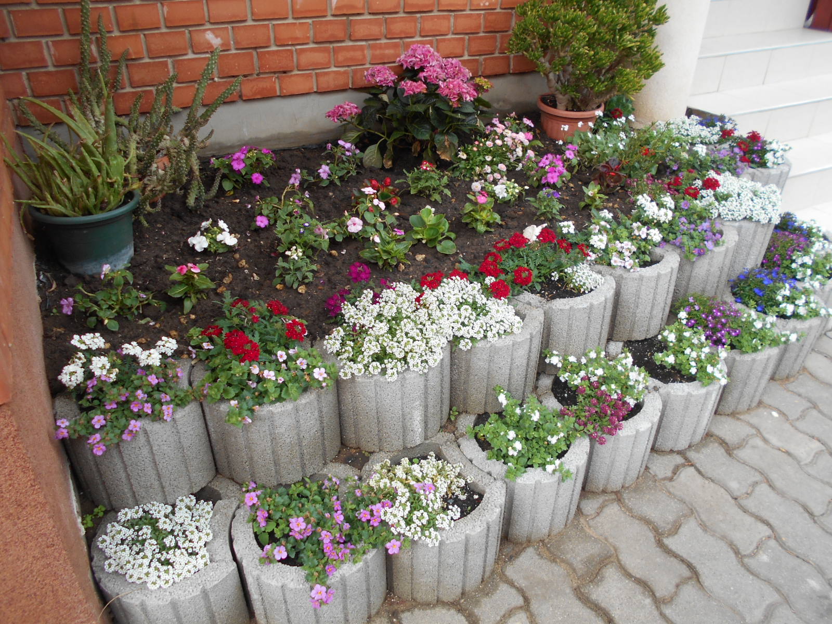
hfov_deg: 67.3
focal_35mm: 26
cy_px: 312
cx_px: 416
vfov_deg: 53.1
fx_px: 625
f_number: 3.2
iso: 80
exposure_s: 1/100
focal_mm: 4.6
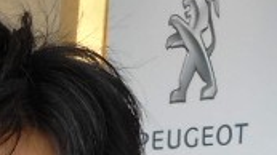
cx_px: -3
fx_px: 1512
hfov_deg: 10.4
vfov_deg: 5.7
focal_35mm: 206
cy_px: 313
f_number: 4.9
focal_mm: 9.1
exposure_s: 1/40
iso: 80
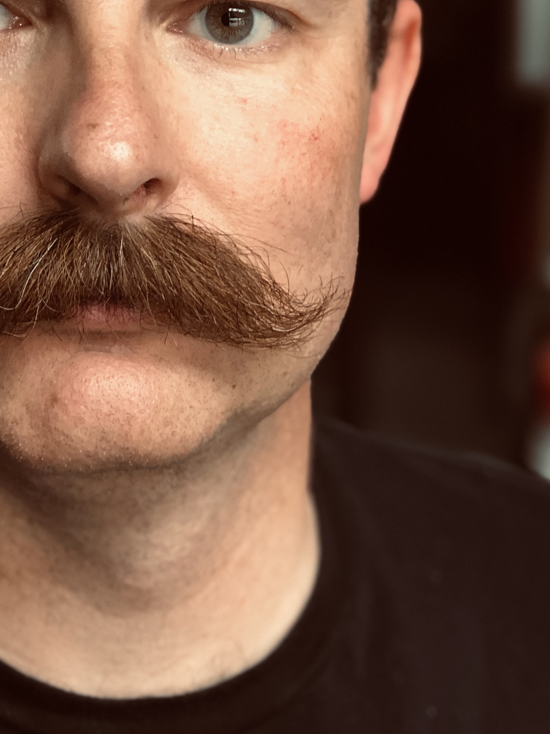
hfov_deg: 13.0
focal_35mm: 113
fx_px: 2394
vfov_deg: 17.1
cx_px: 83
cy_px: 48
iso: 125
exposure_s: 1/30
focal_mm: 6.6
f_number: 2.8
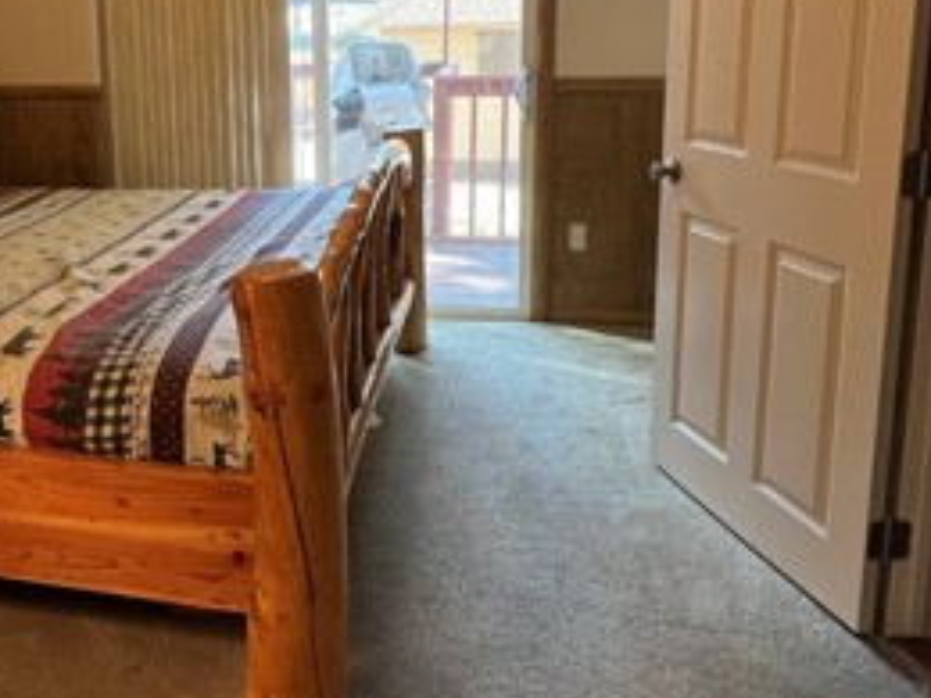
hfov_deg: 55.7
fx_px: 861
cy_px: 179
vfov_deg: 42.9
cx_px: 319
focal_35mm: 32
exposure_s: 1/60
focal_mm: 1.57
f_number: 1.8
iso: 125
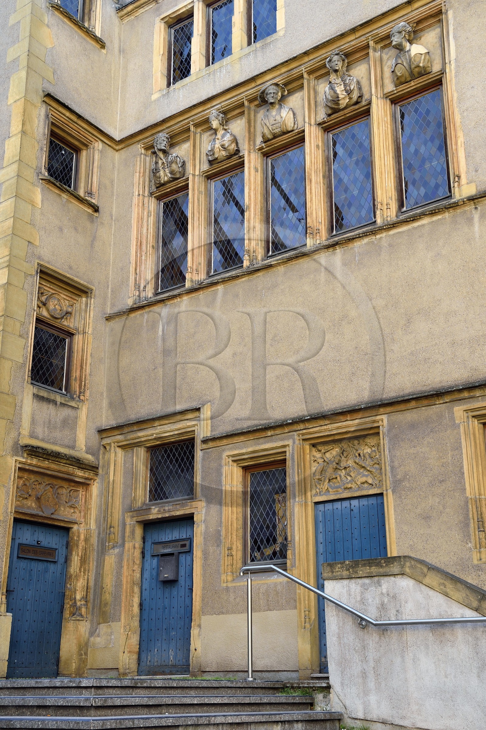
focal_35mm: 44
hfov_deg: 30.5
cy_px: 365
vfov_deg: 44.5
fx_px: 892
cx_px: 243
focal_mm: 44
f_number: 8
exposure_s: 1/160
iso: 200
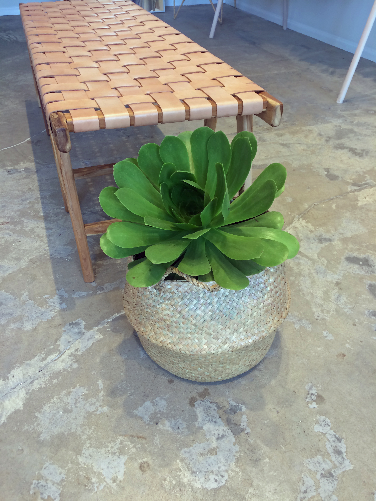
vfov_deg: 61.7
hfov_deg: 48.2
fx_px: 420
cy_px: 250
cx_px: 188
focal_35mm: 29
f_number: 2.2
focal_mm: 4.15
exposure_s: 1/30
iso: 40
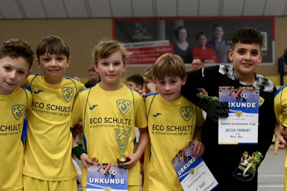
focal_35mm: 65
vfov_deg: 20.5
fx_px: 518
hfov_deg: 30.8
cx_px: 178
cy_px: 168
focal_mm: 31
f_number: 2.8
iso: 5000
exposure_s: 1/1250
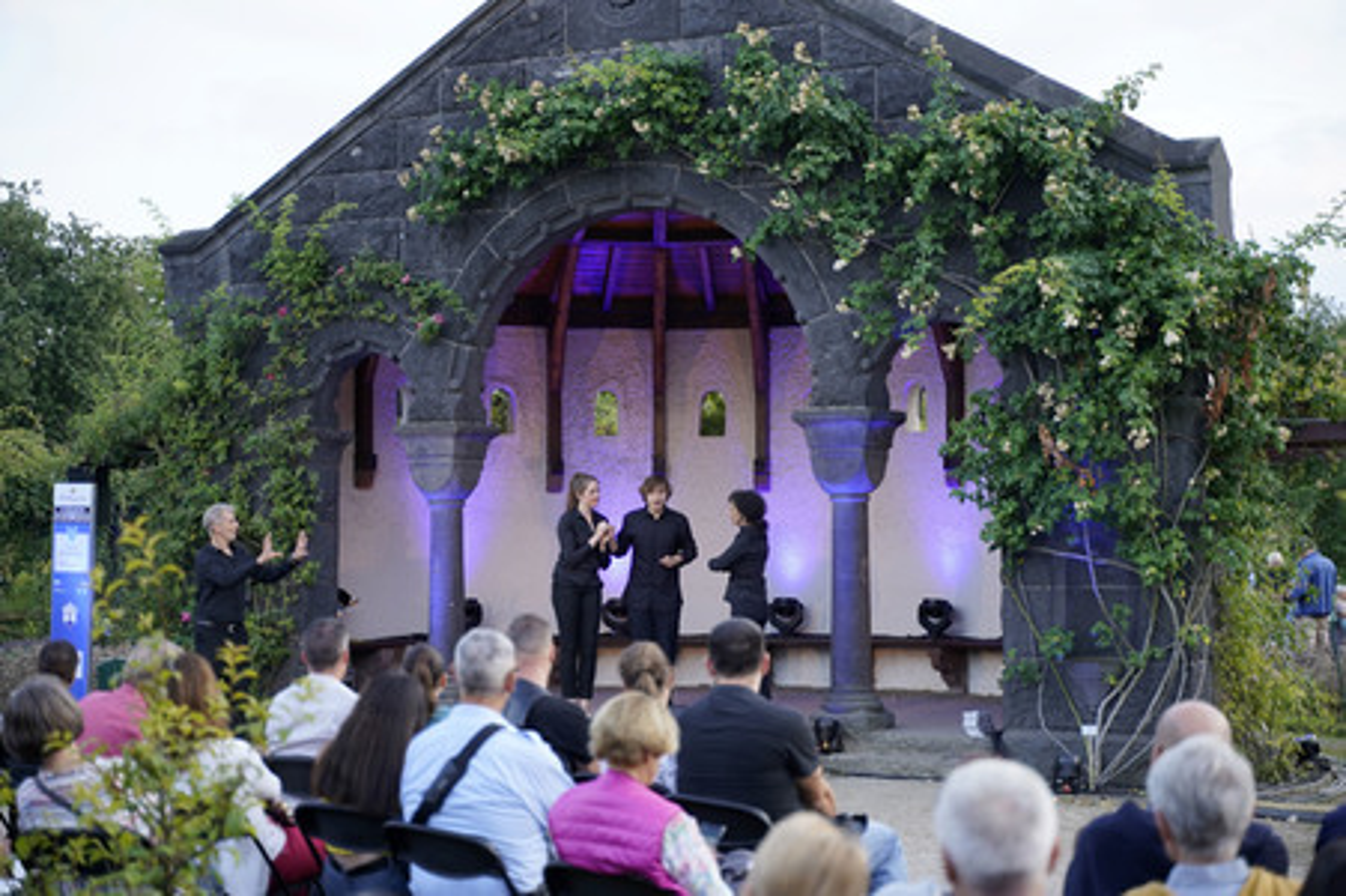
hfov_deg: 34.0
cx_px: 673
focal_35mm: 59
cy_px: 448
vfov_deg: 23.0
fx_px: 2204
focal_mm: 59
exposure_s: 1/800
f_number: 2.8
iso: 800
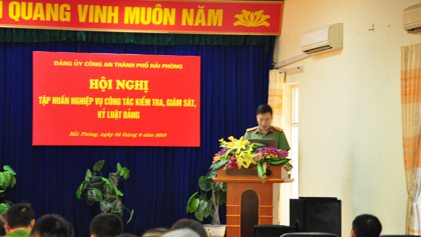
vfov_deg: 8.0
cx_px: 216
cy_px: 134
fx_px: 1697
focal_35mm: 152
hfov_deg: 14.1
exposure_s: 1/8
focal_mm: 92
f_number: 5.6
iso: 400
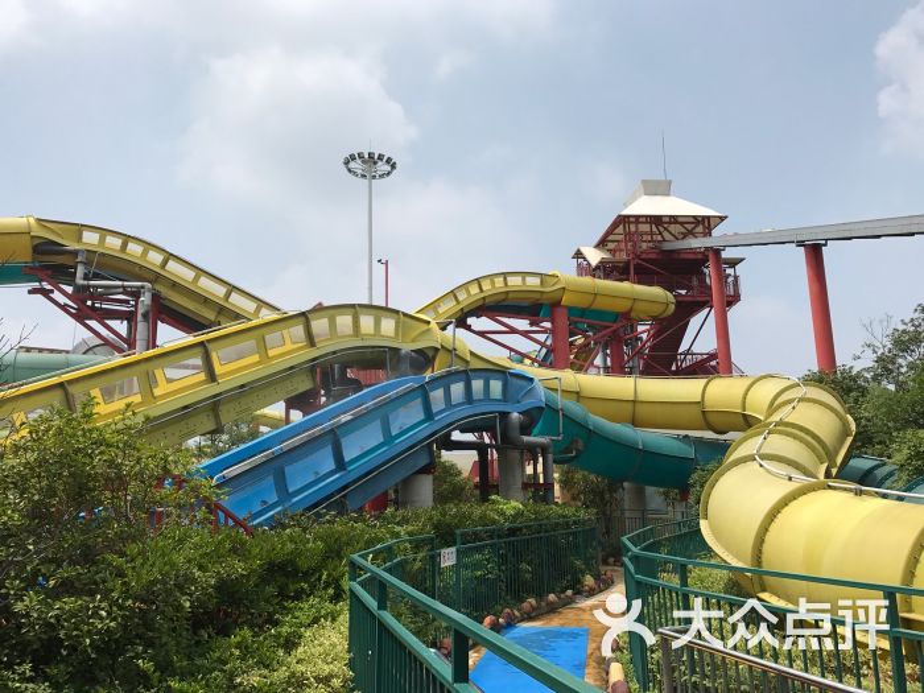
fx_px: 747
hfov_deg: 63.4
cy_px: 346
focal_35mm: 28
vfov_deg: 49.7
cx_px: 462
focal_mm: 3.99
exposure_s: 1/3831
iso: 20
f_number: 1.8
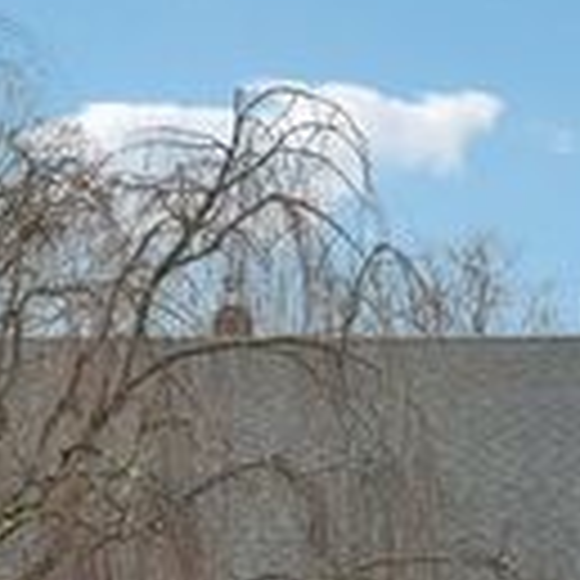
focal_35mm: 114
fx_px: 2154
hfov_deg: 15.3
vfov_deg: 15.1
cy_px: 578
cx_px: 279
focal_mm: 34.5
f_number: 9
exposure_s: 1/125
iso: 100
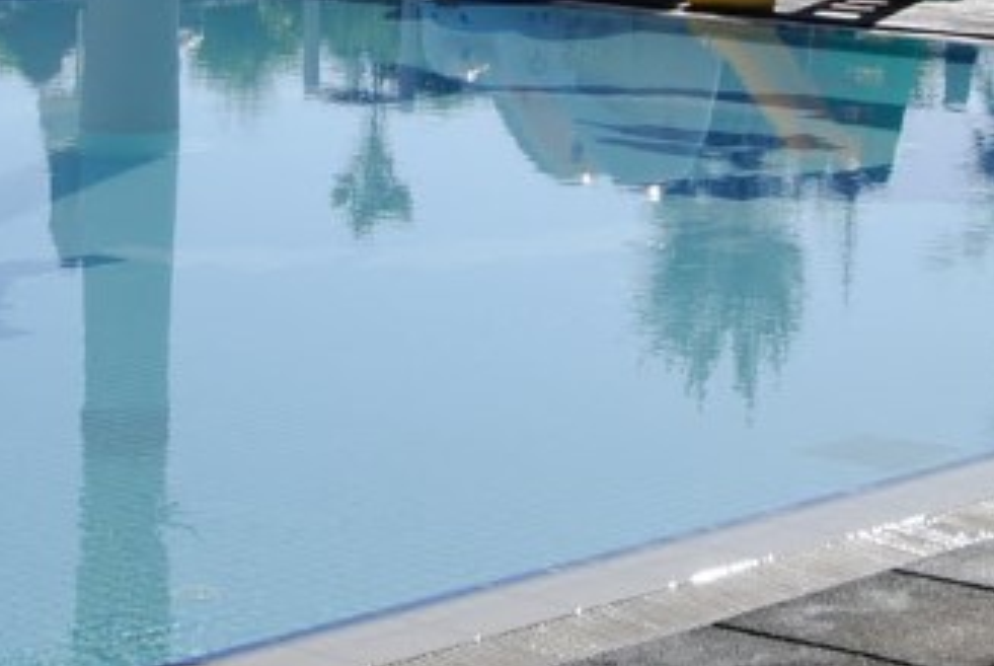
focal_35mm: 126
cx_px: 511
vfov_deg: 10.7
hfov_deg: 16.2
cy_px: -106
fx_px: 3484
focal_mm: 24
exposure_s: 1/320
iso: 100
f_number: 9
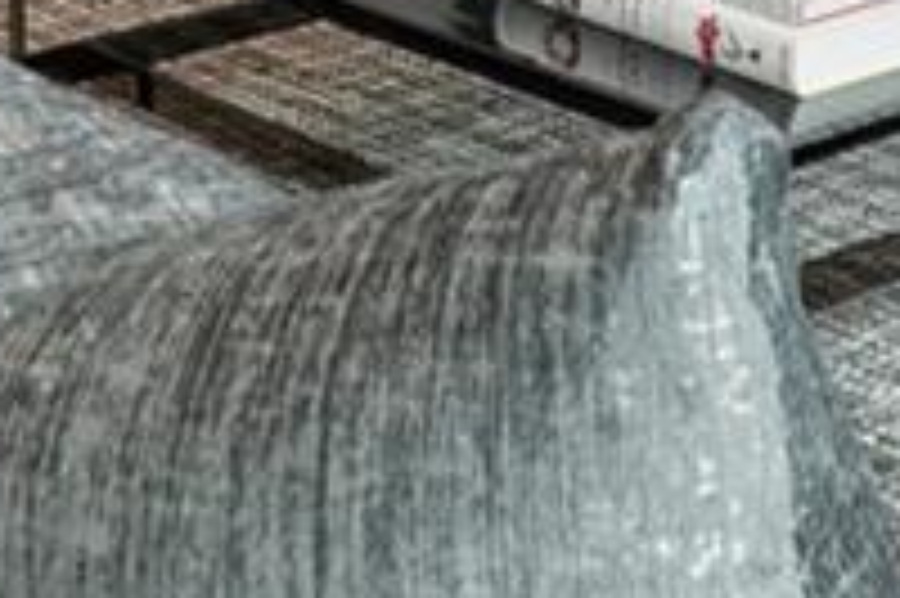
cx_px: 508
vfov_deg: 8.2
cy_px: -1124
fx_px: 3597
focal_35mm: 144
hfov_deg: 14.3
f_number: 8
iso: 400
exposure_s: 1/20
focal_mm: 12
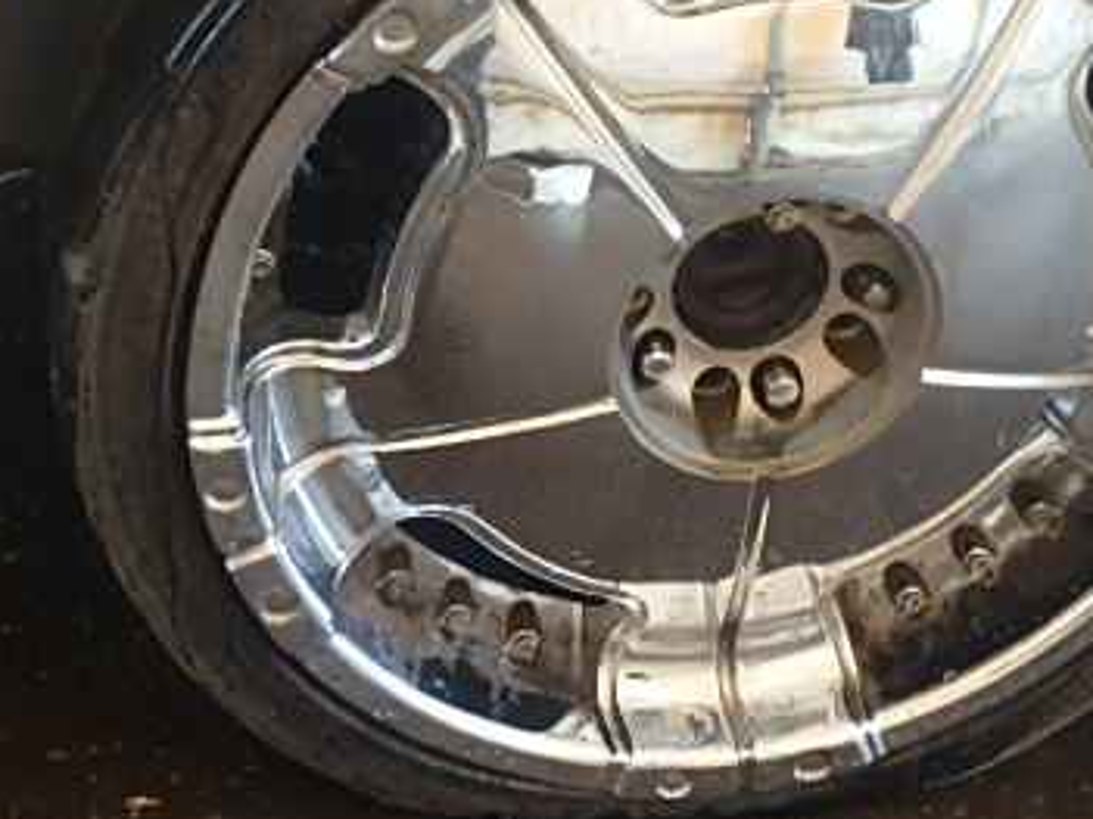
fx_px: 2588
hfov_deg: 23.7
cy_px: 318
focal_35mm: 82
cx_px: 719
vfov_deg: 18.0
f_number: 5.2
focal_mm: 8.1
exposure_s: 1/40
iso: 400
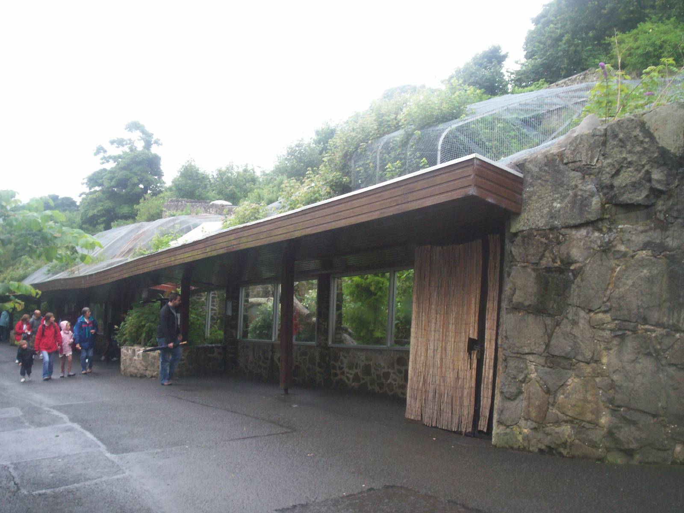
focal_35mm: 36
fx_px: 711
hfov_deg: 51.4
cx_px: 342
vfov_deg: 39.7
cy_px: 256
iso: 100
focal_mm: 5.9
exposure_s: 1/92.5
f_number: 4.5
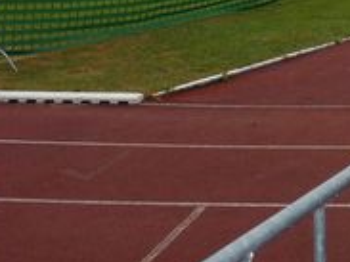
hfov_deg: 17.9
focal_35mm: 105
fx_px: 1061
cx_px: 404
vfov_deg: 13.1
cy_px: -155
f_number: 3.4
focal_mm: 5
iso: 100
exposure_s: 1/800
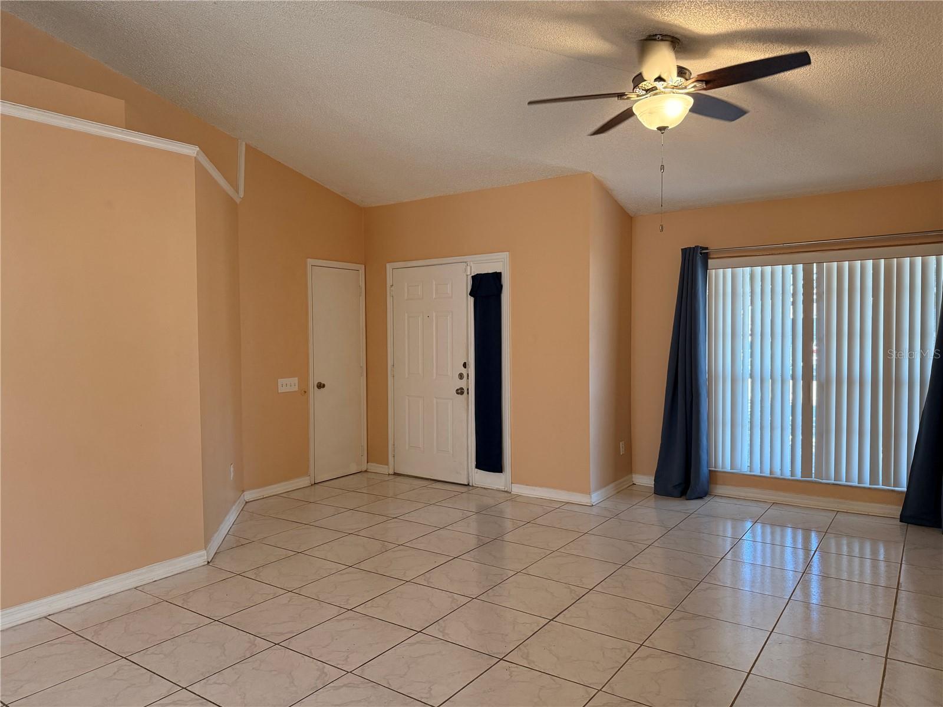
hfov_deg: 71.6
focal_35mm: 24
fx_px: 654
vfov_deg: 56.8
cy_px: 354
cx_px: 472
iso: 250
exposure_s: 1/120
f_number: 1.78
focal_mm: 6.76
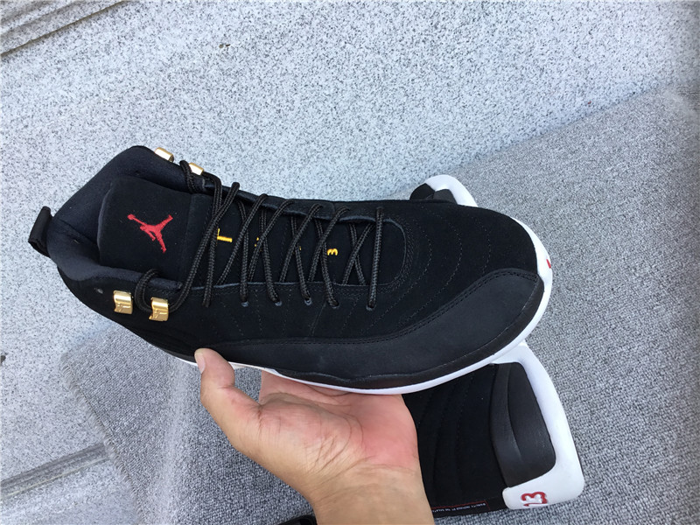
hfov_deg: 58.4
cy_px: 262
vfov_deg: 45.4
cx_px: 350
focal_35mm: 31
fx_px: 627
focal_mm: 3.3
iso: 25
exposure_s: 1/217
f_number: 2.4
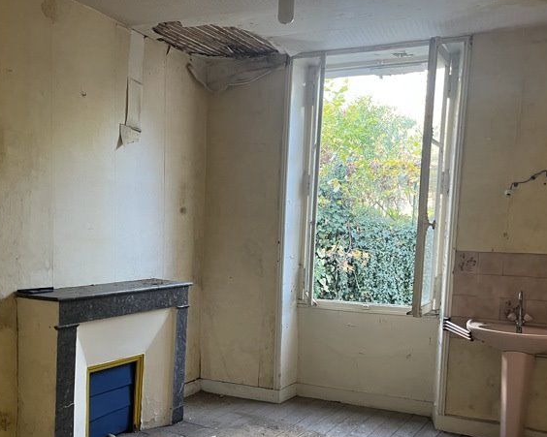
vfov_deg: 40.7
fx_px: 583
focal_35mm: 36
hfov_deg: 50.1
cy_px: 288
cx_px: 235
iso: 160
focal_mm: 5.1
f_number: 1.6
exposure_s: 1/60
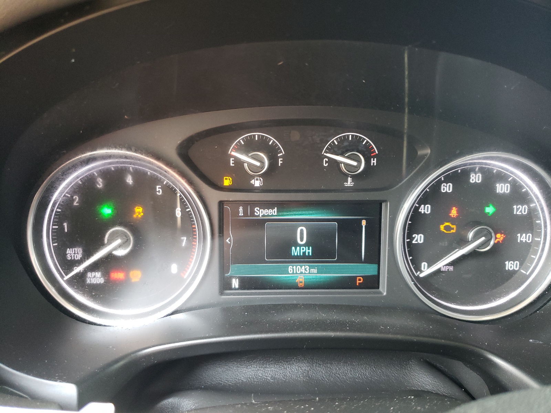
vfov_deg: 53.1
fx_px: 414
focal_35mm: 26
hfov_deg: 67.3
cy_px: 206
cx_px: 276
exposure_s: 1/60.2
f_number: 1.5
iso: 181
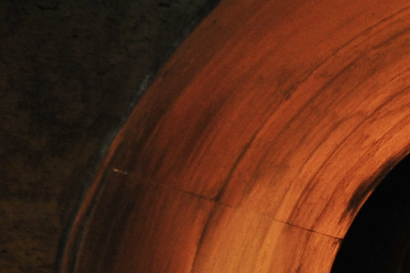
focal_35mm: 241
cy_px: 389
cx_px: 575
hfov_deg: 8.4
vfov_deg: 5.7
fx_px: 2745
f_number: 5
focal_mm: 40
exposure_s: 1/30
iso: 1000
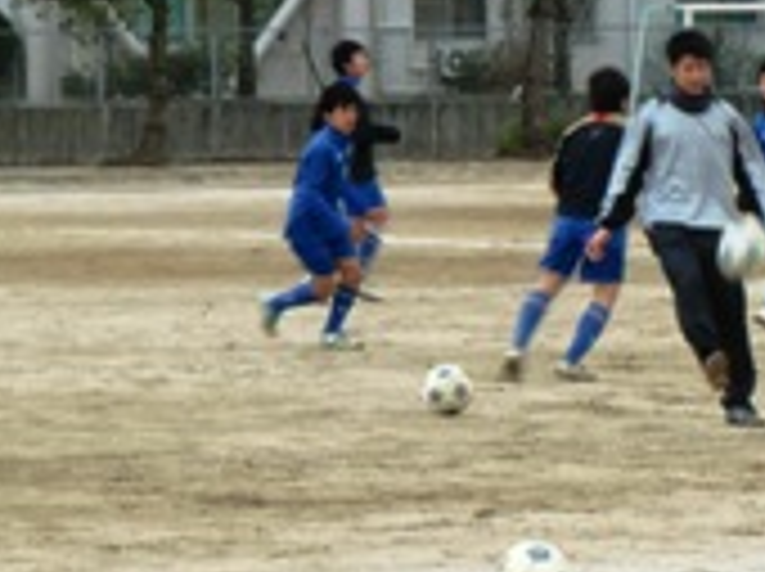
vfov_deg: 4.6
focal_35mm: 325
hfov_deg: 6.1
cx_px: 972
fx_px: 7172
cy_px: 113
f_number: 5.2
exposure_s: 1/60
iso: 80
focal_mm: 22
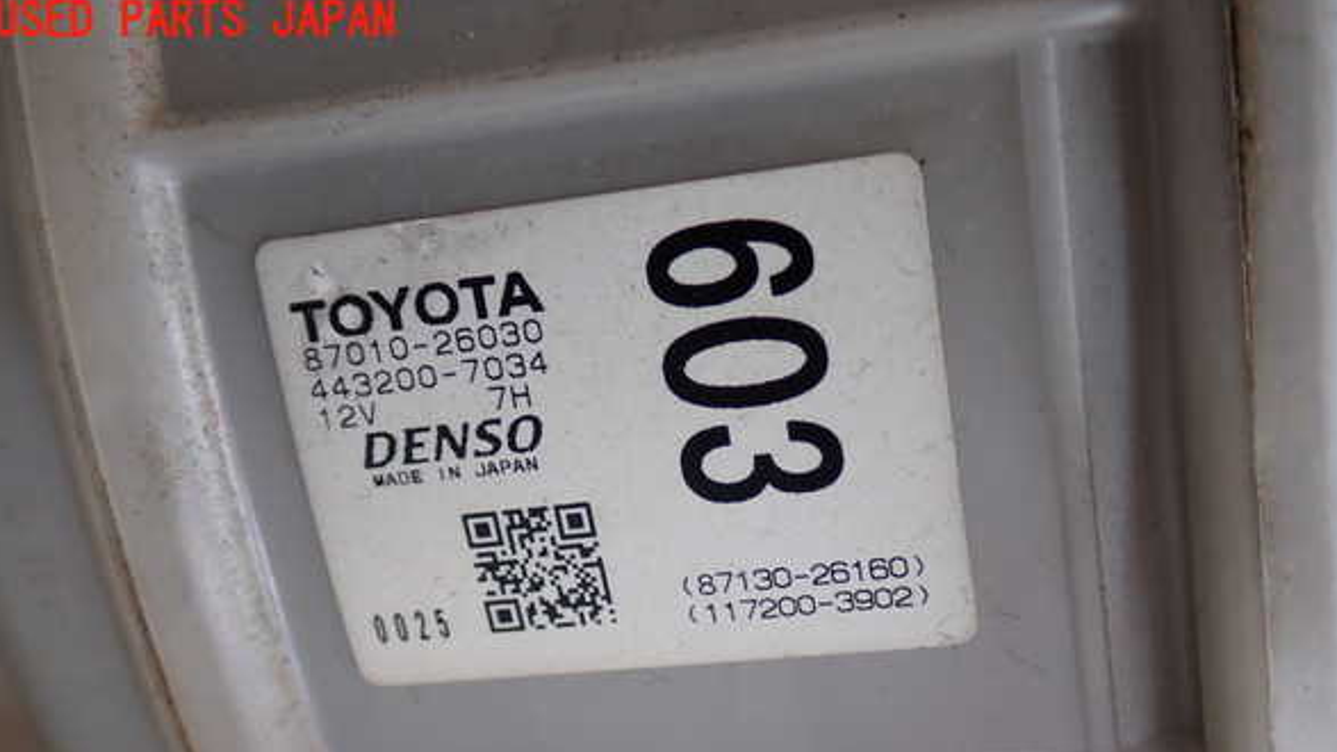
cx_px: 665
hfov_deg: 42.1
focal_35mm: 49
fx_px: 1737
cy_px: 506
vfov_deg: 24.3
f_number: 2.9
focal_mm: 7.84
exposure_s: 1/80
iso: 160
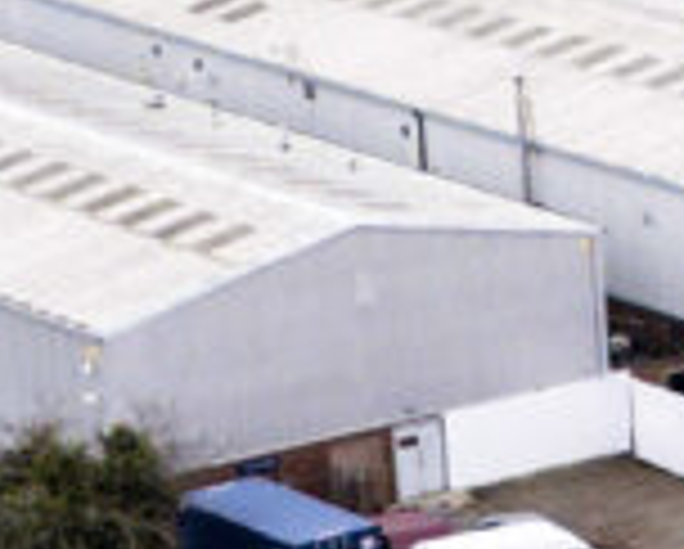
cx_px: 1836
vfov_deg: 11.8
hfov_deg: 11.2
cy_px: 398
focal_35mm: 131
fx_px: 2655
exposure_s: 1.6
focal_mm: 16
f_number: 9
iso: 100
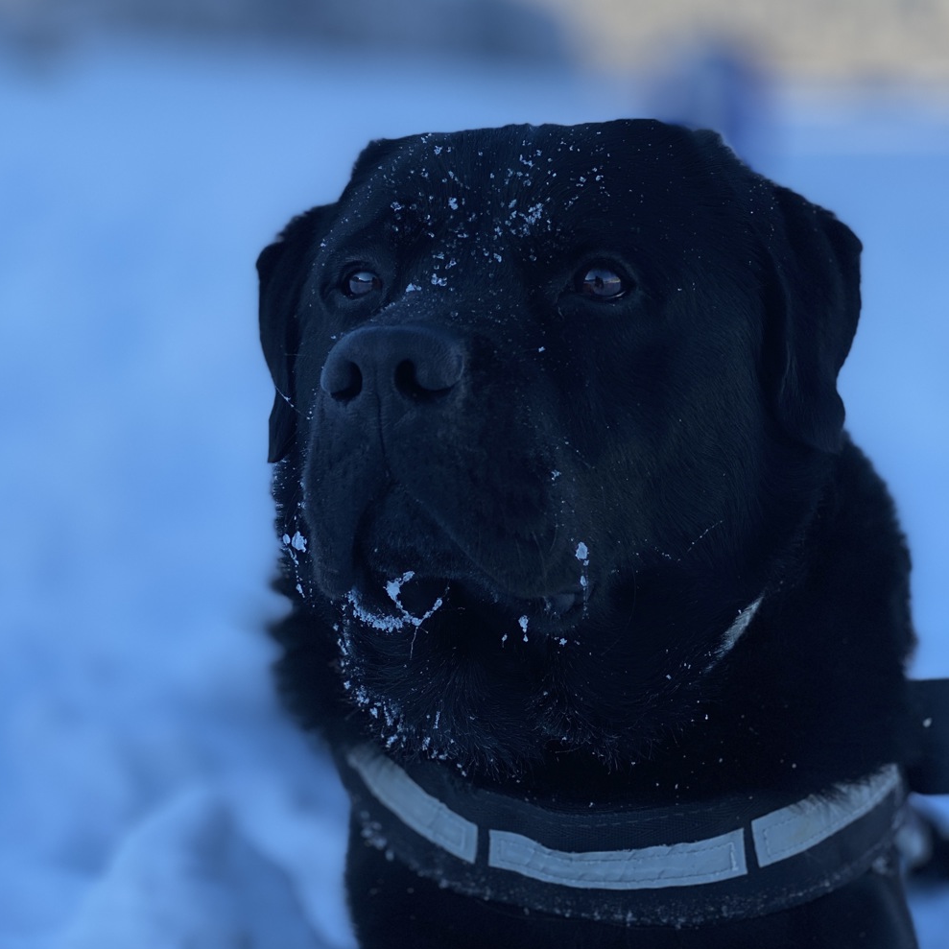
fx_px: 1923
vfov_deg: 27.7
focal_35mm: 62
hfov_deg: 27.7
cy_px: 387
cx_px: 471
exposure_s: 1/978
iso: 20
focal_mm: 6
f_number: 2
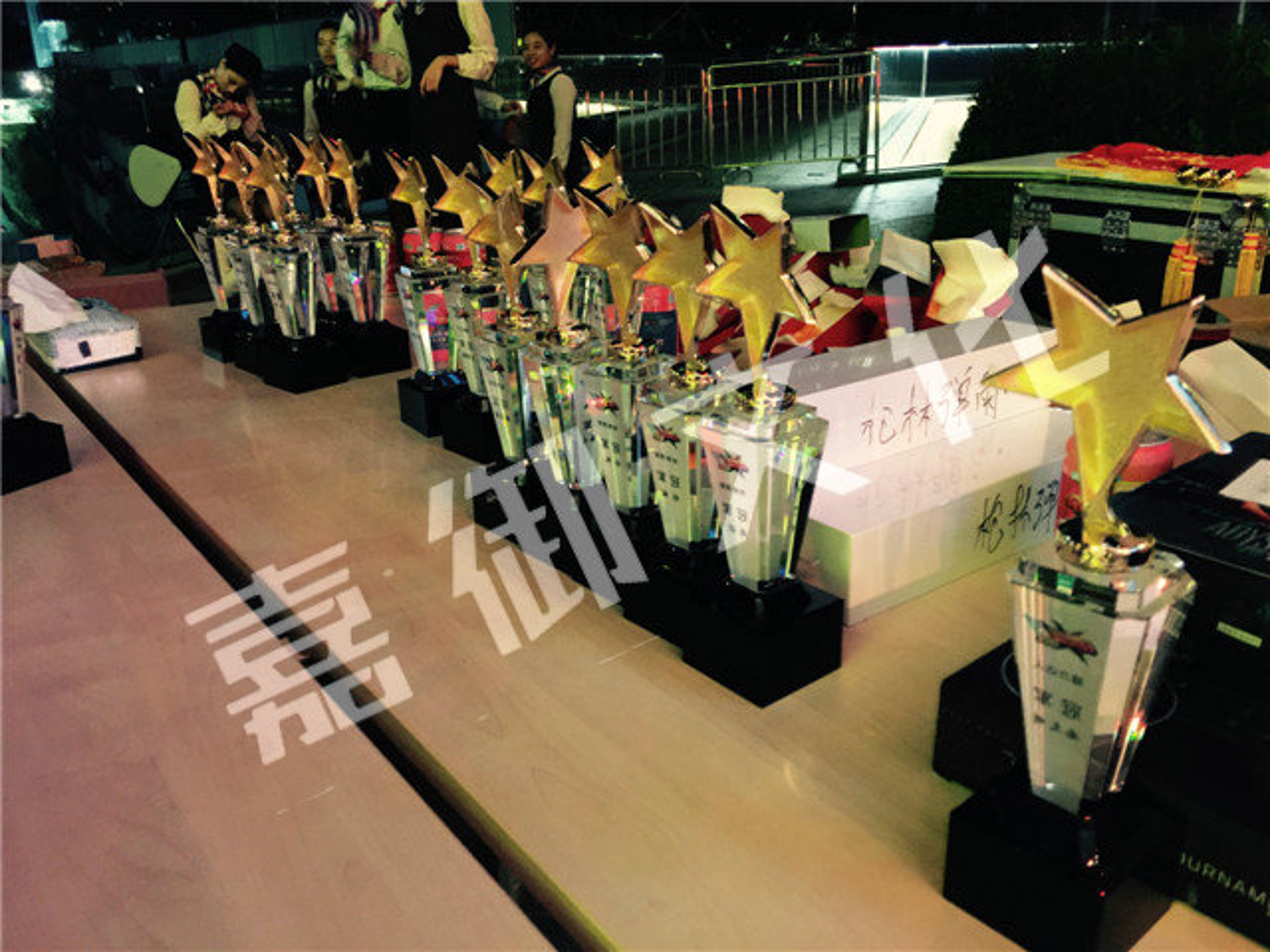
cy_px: 476
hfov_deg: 61.7
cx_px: 635
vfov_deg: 48.2
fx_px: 1064
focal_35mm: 29
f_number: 2.2
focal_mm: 4.15
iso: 125
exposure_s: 1/4
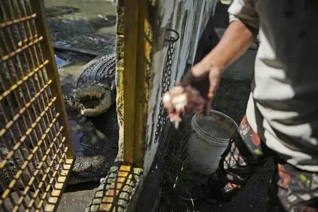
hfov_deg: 73.8
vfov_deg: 53.1
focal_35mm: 24
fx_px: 212
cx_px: 159
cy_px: 106
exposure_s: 1/32000
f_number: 1.4
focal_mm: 24
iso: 640
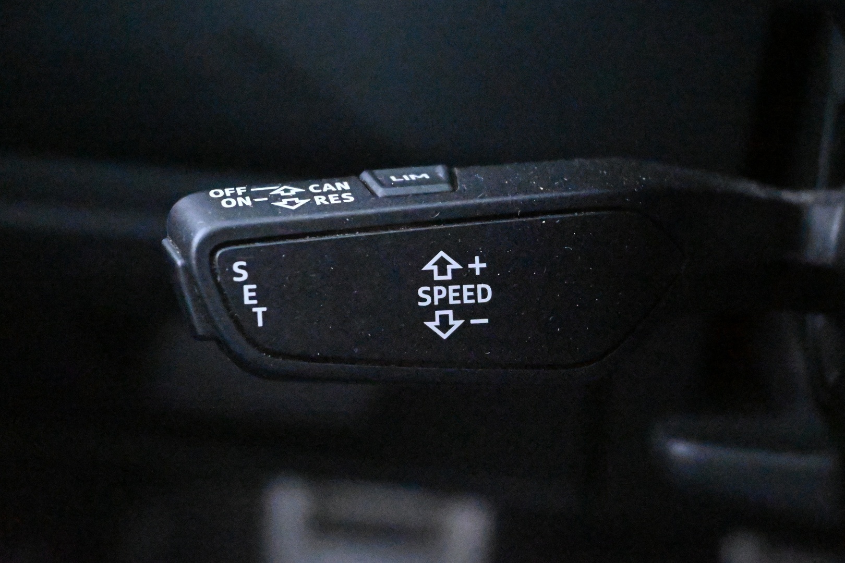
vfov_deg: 22.6
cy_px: 282
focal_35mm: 60
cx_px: 422
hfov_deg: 33.4
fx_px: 1408
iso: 51200
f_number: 5.6
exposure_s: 1/60
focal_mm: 40
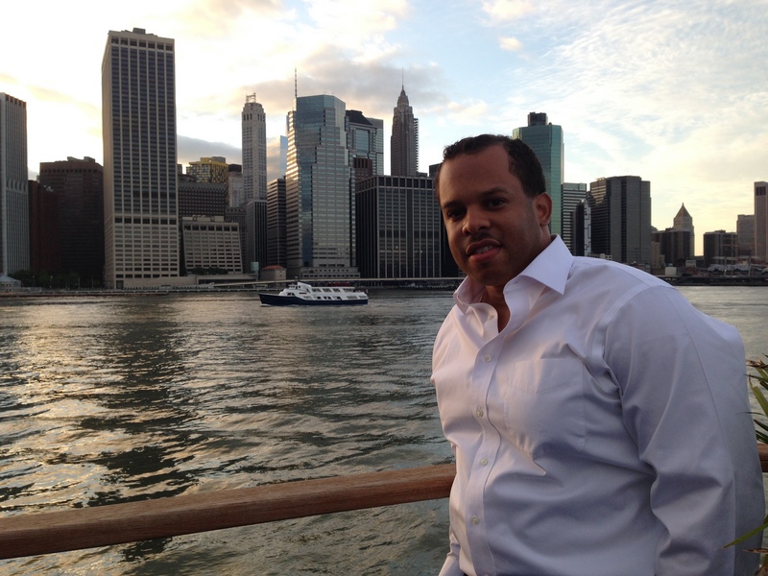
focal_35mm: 33
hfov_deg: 55.4
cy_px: 288
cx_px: 384
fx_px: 732
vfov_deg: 42.9
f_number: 2.4
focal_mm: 4.12
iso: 50
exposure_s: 1/257
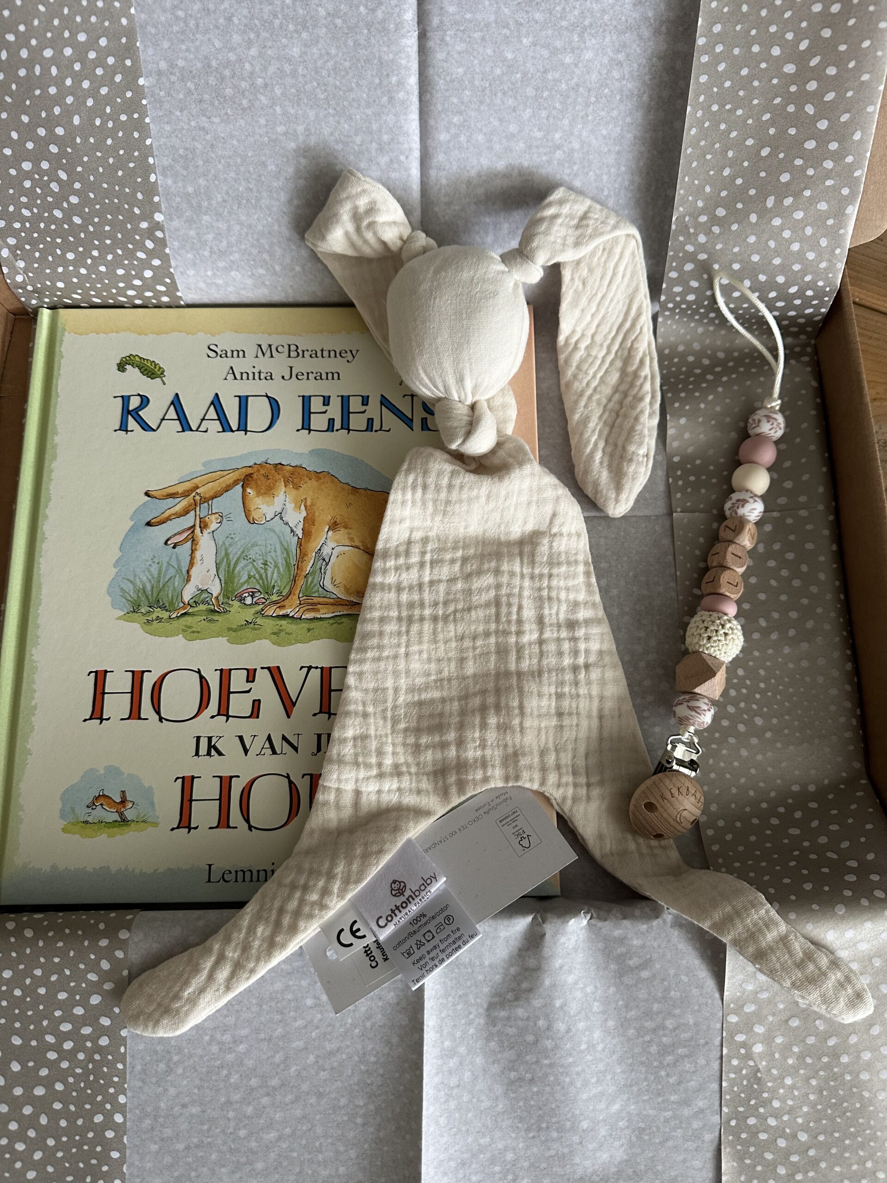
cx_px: 444
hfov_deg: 56.8
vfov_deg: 71.6
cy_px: 592
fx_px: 820
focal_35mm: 24
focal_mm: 6.86
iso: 250
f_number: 1.78
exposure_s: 1/60
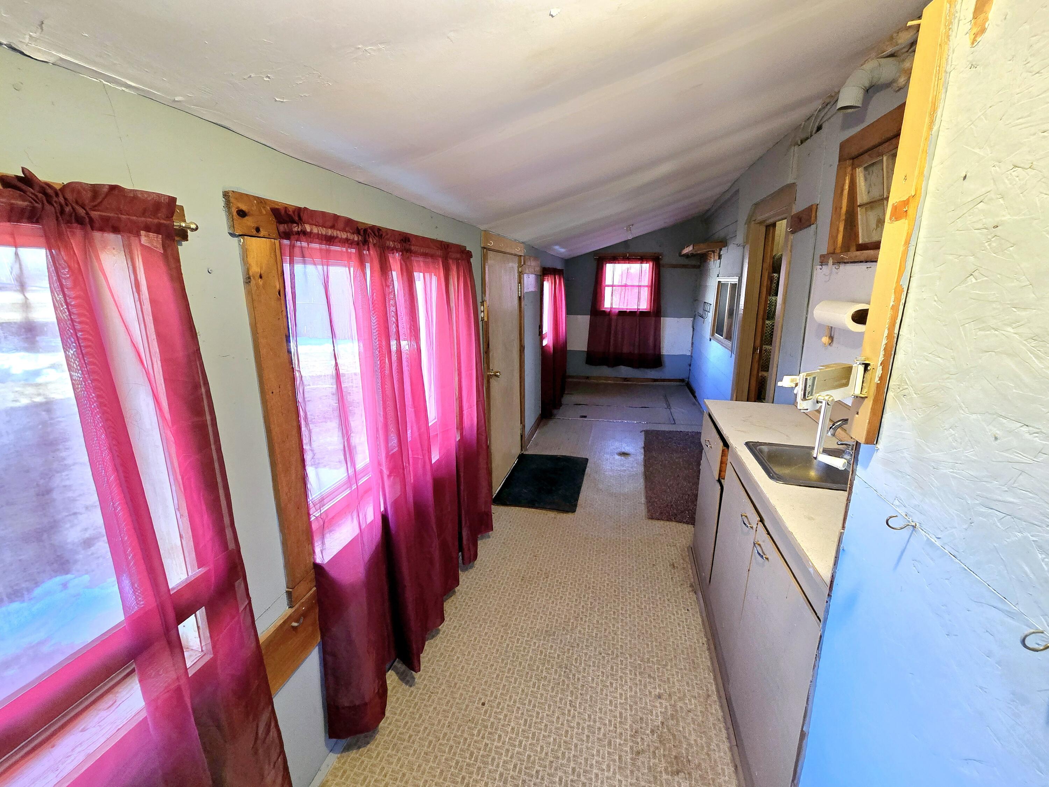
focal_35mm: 13
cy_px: 394
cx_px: 524
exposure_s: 1/60.2
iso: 200
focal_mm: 2.2
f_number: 2.2
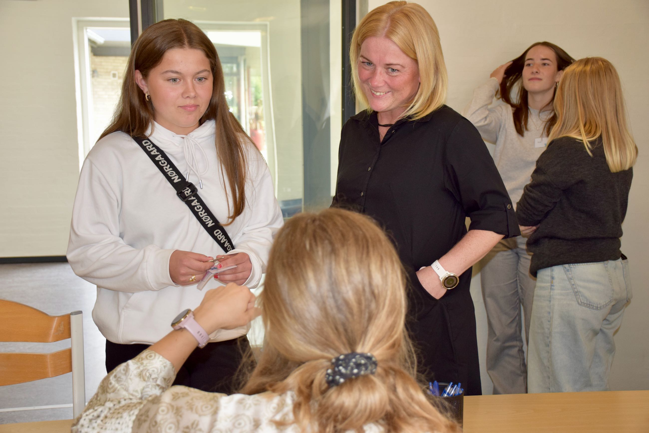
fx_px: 865
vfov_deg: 28.1
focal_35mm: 48
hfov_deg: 41.1
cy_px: 216
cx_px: 324
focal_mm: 32
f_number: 5
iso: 800
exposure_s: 1/200
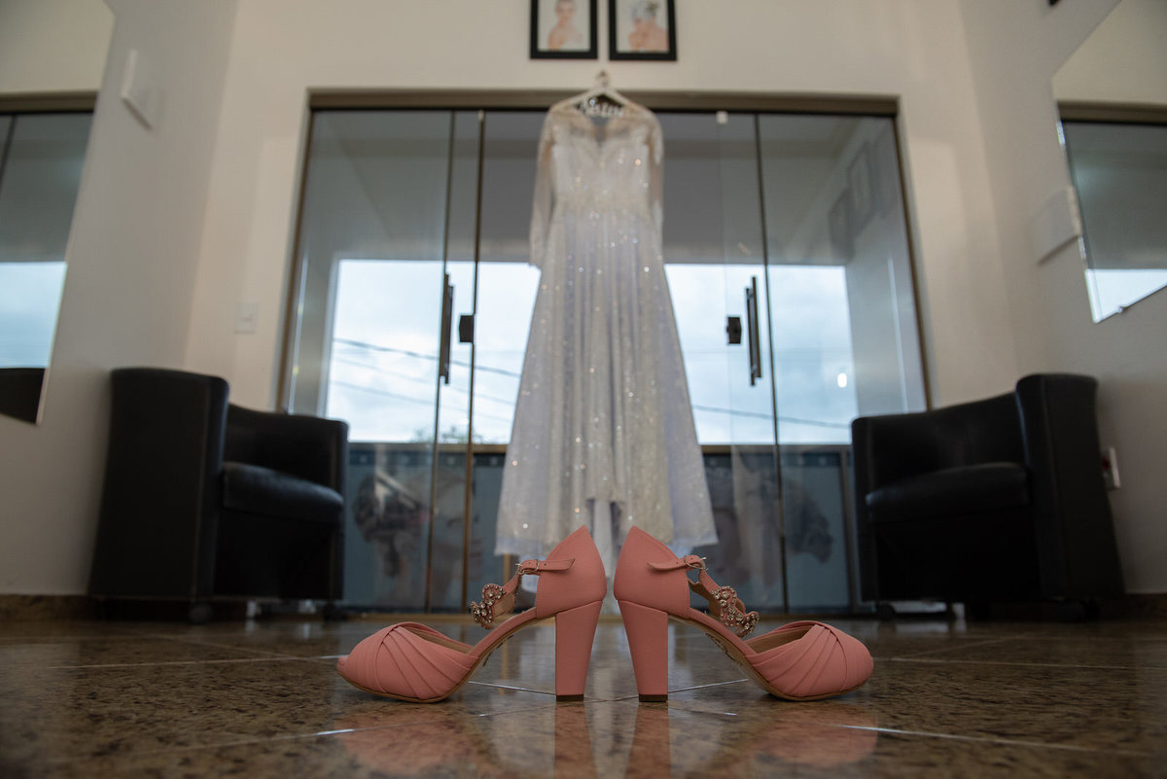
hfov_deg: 73.7
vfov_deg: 53.2
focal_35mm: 24
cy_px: 390
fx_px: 778
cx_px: 584
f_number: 3.5
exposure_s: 1/80
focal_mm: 24
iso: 1000
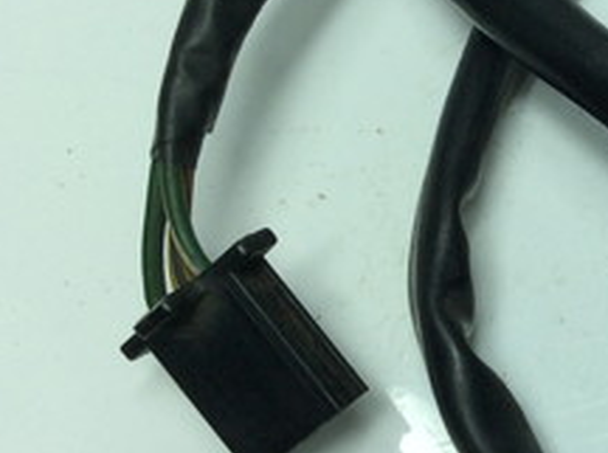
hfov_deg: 20.8
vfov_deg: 16.5
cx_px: 707
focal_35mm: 89
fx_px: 1560
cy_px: 118
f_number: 2.4
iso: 32
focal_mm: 3.3
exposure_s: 1/443
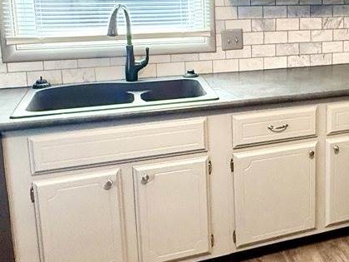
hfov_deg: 36.2
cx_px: 340
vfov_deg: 29.7
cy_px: 59
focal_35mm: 48
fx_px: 484
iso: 250
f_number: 2.2
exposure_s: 1/120
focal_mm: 2.22
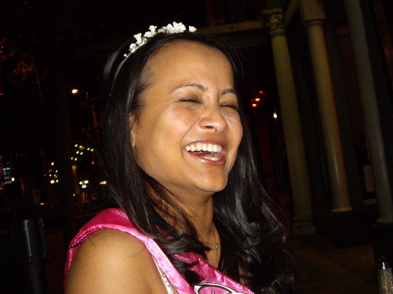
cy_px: 147
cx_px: 196
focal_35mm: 55
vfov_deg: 26.6
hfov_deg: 34.9
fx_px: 624
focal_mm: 9
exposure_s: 1/60
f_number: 3.3
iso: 200
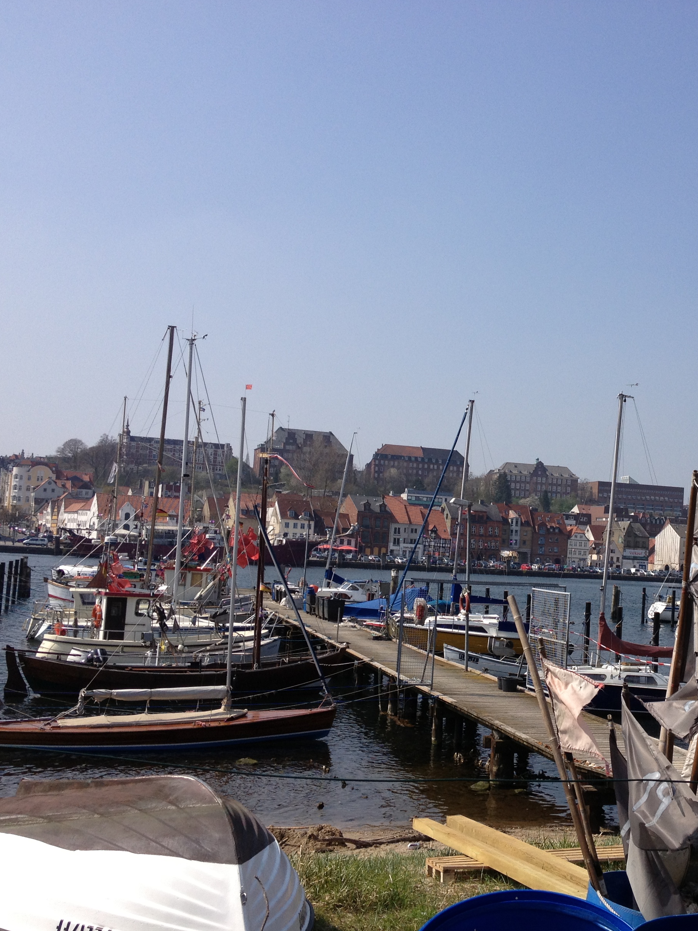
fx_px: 1264
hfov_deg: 30.3
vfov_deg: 40.4
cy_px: 466
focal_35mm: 47
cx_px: 541
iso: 50
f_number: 2.4
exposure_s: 1/1972
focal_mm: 4.28
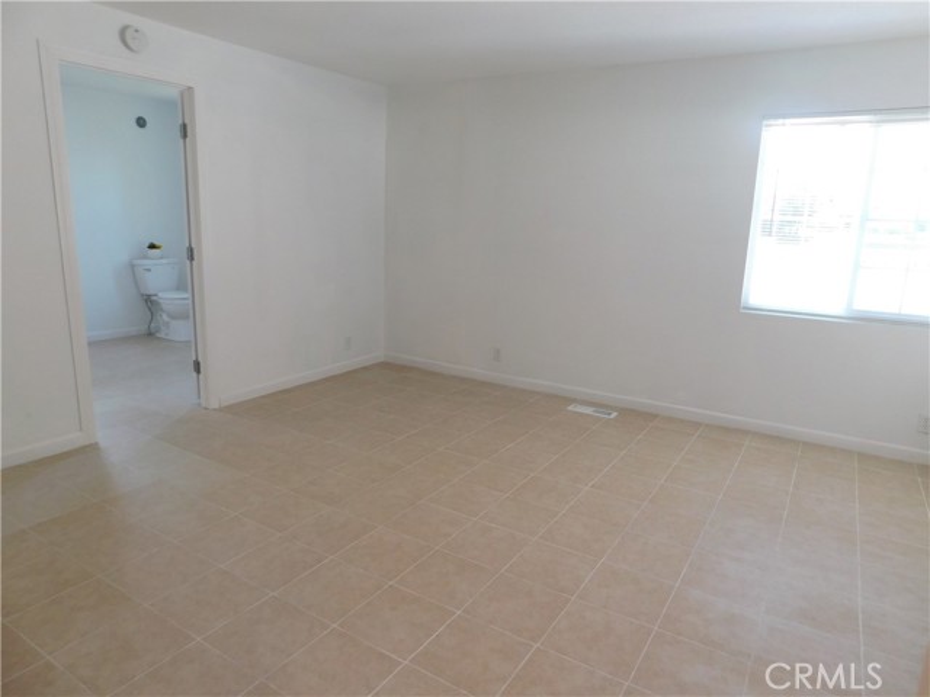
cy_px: 348
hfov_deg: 73.9
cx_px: 465
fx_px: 618
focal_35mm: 23
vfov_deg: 58.9
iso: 125
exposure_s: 1/30
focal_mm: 4
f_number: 3
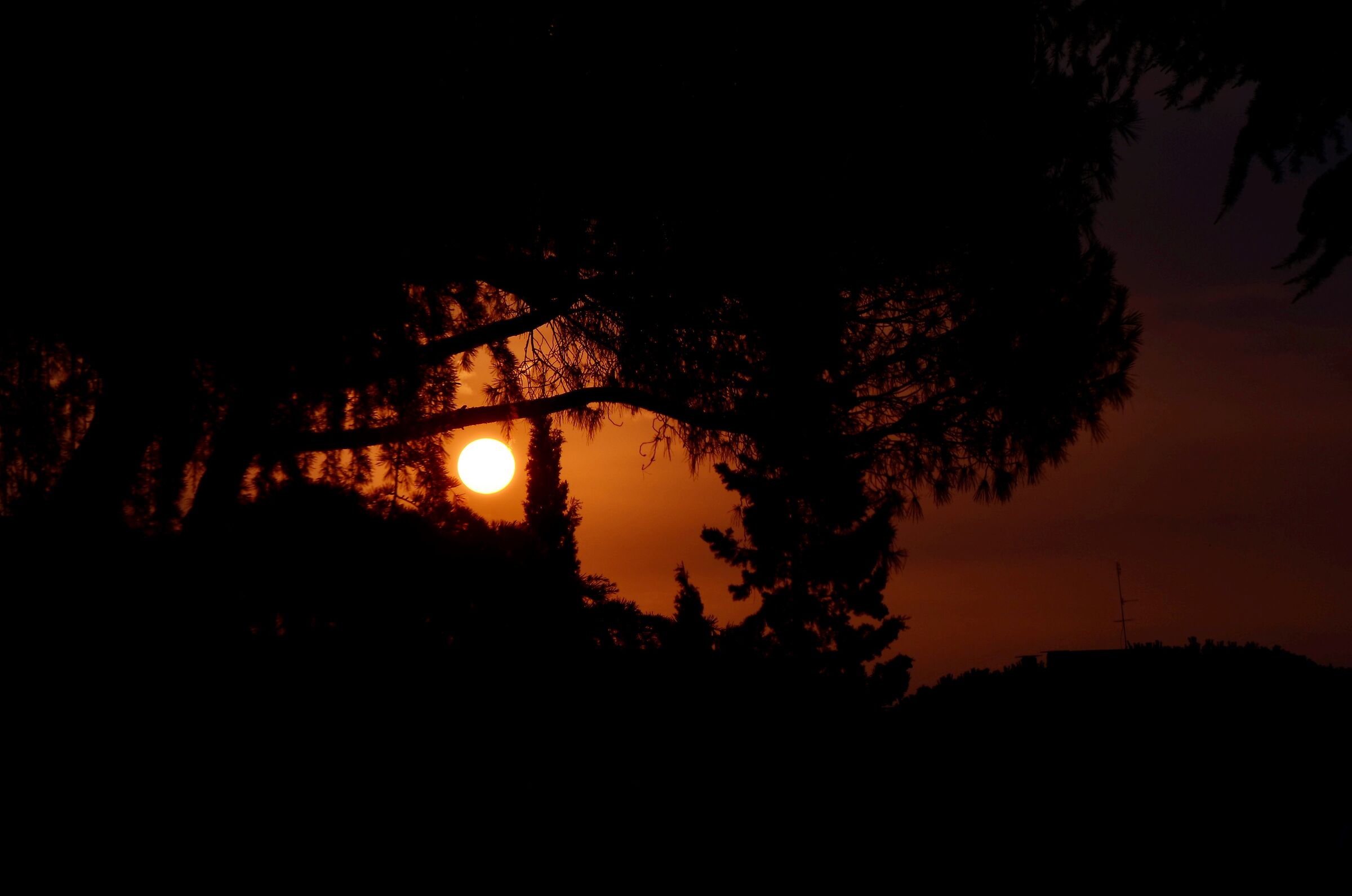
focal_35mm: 158
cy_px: 448
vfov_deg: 8.7
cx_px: 676
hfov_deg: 13.1
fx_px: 5903
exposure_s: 1/400
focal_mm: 105
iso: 100
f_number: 14
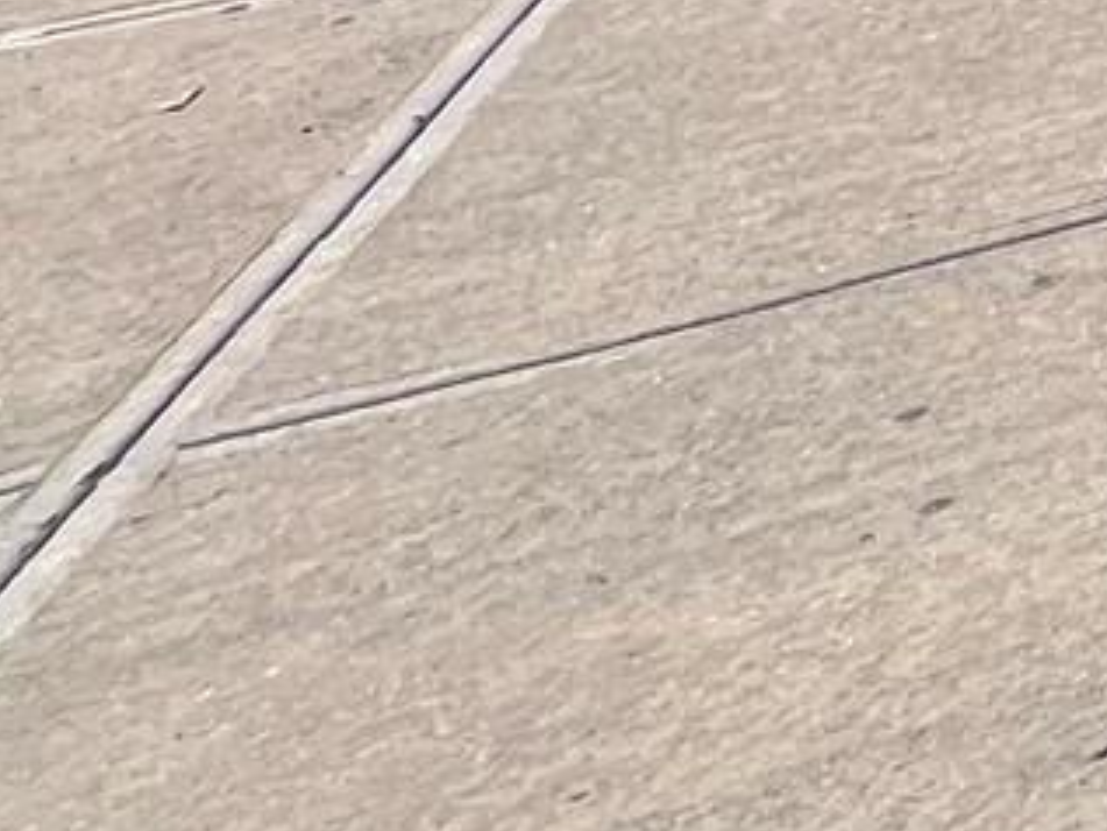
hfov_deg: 11.2
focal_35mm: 84
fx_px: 2687
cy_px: -1250
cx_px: 3394
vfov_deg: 12.8
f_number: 1.8
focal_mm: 1.57
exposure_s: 1/1325
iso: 32
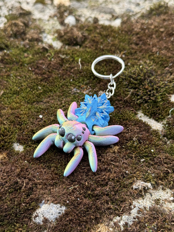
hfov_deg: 30.3
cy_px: 116
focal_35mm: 48
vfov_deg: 39.7
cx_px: 87
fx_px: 322
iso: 80
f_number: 1.78
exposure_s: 1/450
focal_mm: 6.76
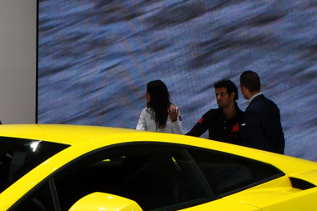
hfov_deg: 14.3
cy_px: 237
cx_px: 33
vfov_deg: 9.5
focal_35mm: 142
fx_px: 1250
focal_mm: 30
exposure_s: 1/125
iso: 200
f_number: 9
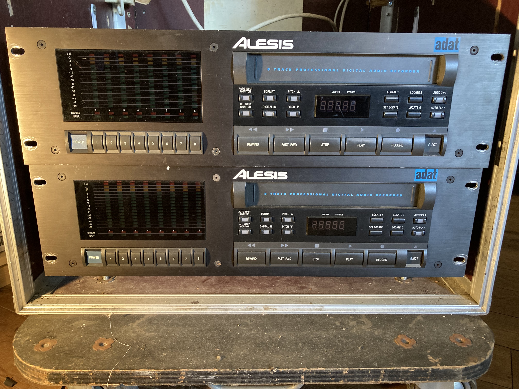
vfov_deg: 49.7
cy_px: 194
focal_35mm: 28
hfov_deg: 63.4
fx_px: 420
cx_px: 260
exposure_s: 1/25
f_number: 1.8
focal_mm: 3.99
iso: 400
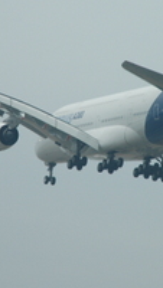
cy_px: 109
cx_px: 97
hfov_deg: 3.2
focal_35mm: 376
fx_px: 2879
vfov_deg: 5.7
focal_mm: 120
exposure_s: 1/800
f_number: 5.6
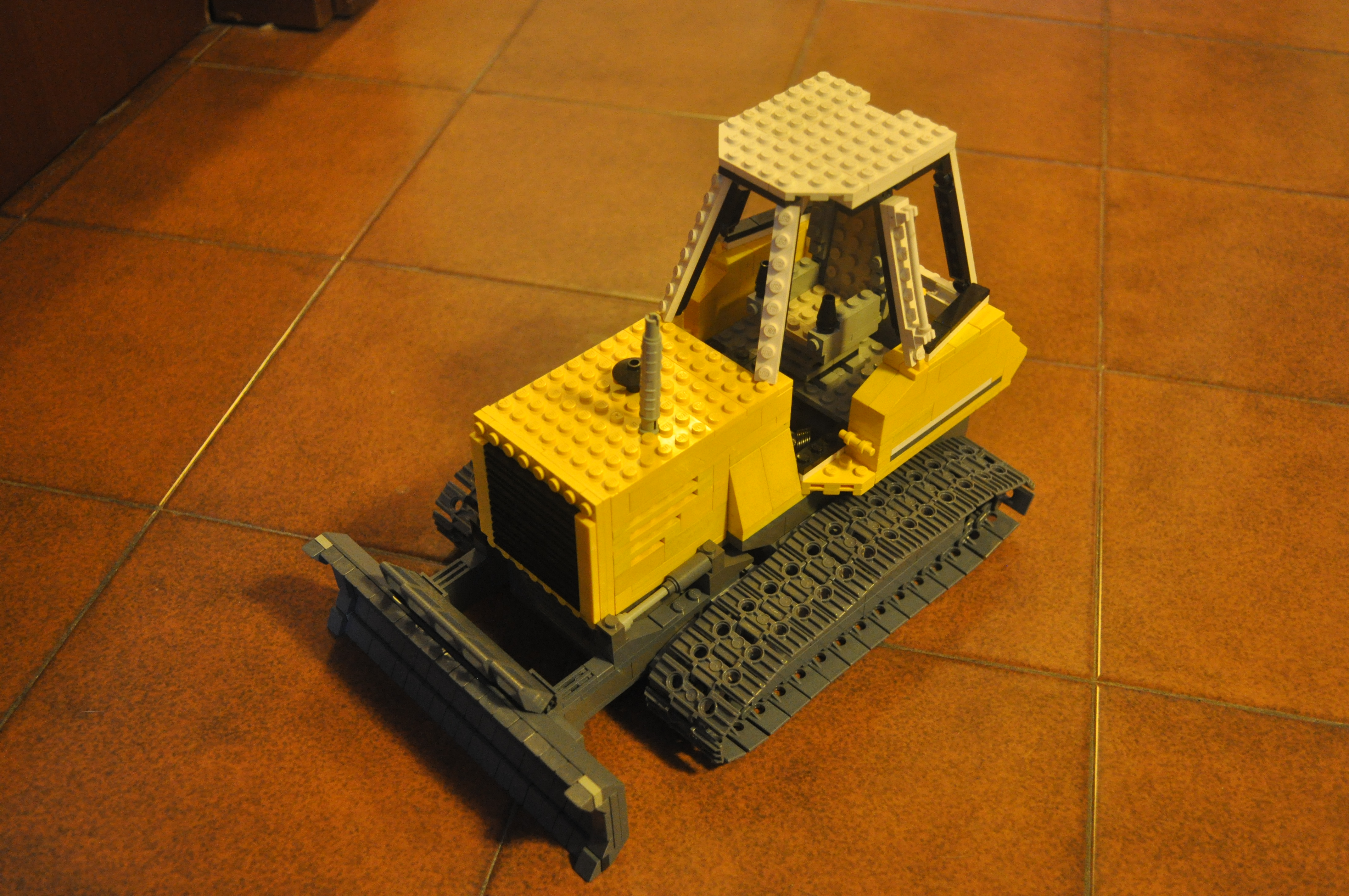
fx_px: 1347
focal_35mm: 36
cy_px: 448
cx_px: 674
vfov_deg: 36.8
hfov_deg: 53.2
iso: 1600
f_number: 4
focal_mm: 24
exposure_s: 1/6
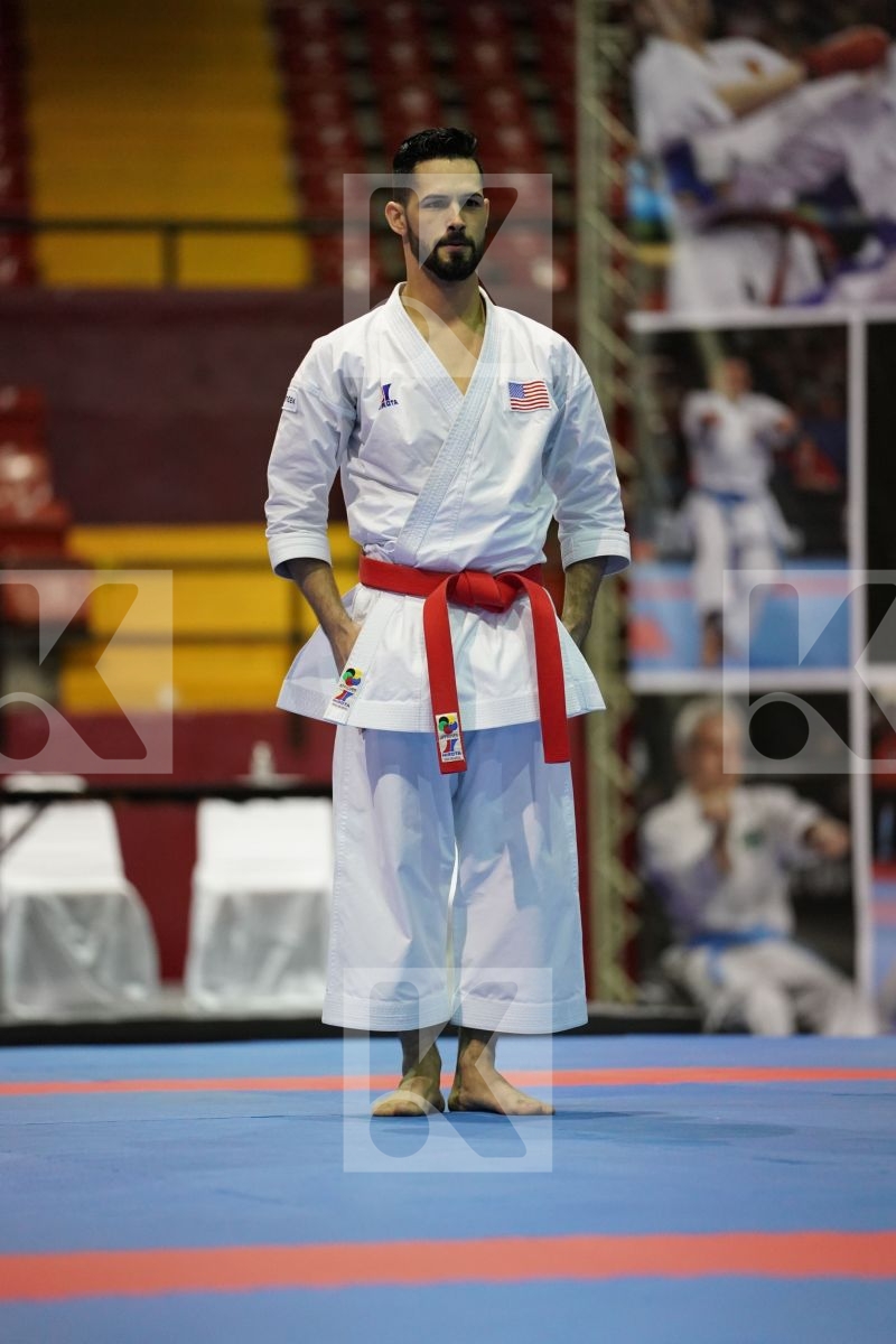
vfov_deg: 10.3
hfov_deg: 6.9
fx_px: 7466
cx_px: 448
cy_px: 672
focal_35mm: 200
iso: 3200
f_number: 2.8
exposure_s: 1/320
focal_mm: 200
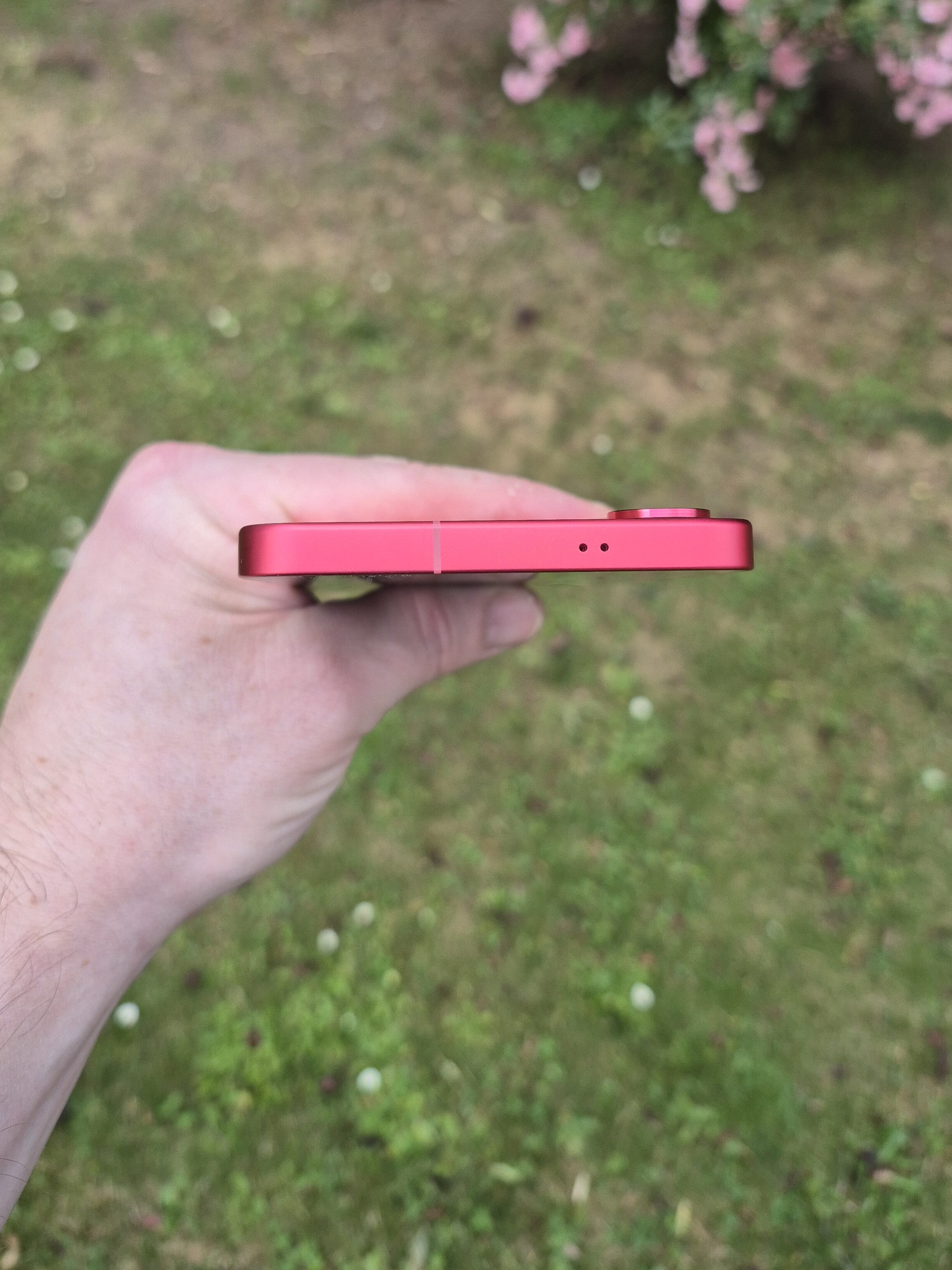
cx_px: 476
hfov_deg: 49.7
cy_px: 515
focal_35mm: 28
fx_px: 1027
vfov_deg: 62.9
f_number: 1.8
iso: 100
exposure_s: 1/180
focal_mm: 5.4
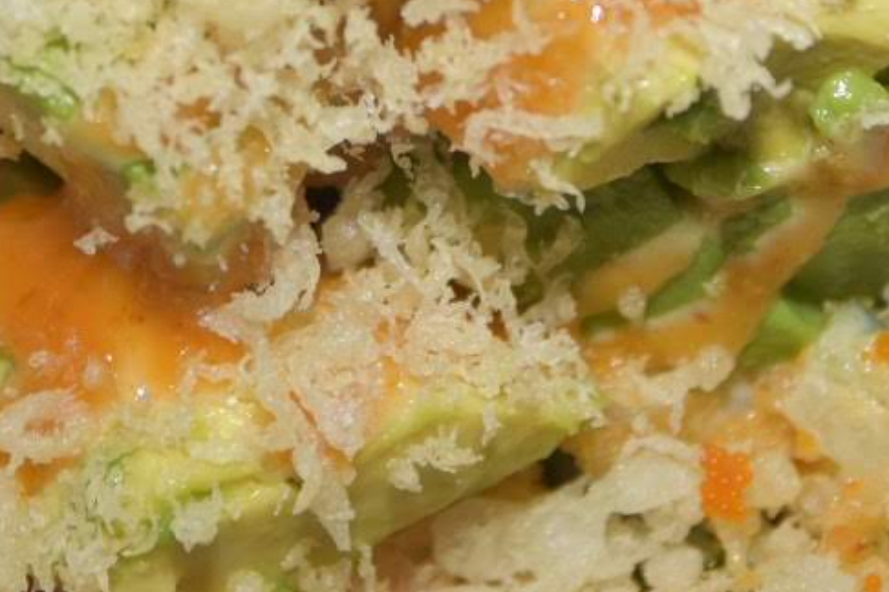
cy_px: -133
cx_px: 472
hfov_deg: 5.9
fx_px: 8642
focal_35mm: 350
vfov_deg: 3.9
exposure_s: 1/100
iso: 400
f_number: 4
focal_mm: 70
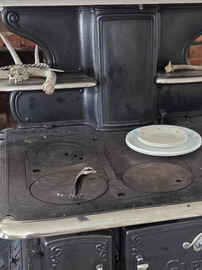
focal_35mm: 57
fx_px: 444
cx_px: 141
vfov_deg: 33.2
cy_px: 197
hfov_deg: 25.5
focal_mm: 5.4
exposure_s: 1/120
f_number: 1.8
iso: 800
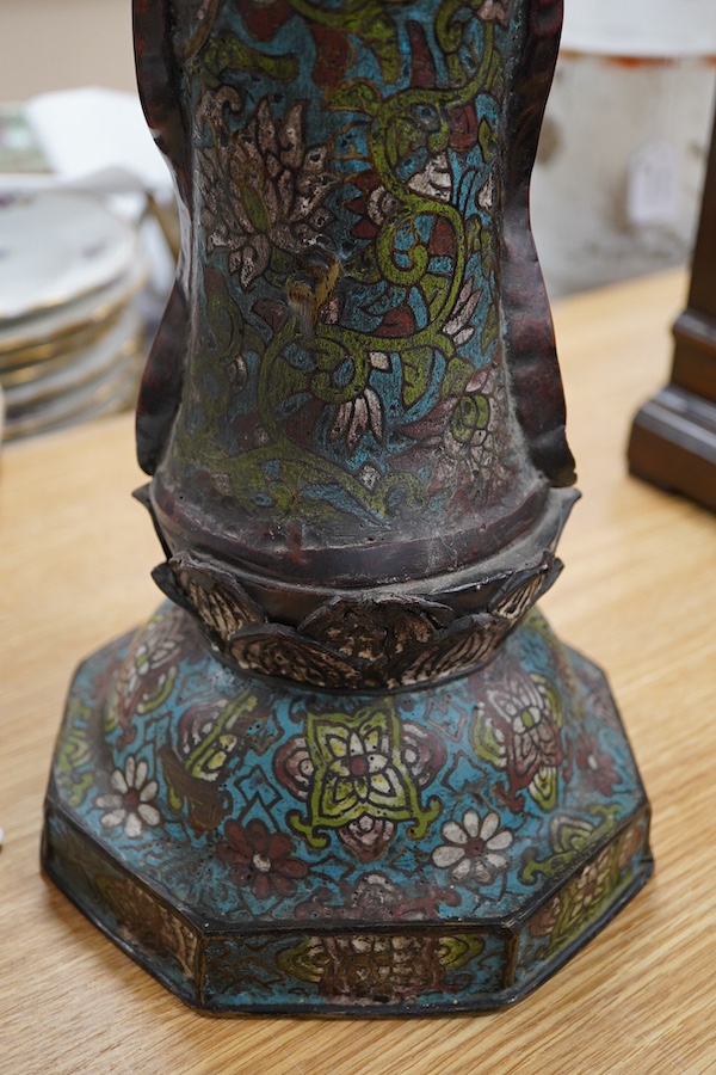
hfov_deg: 29.9
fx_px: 1342
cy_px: 538
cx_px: 358
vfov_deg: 43.6
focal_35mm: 45
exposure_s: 1/125
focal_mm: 30
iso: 1250
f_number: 3.5
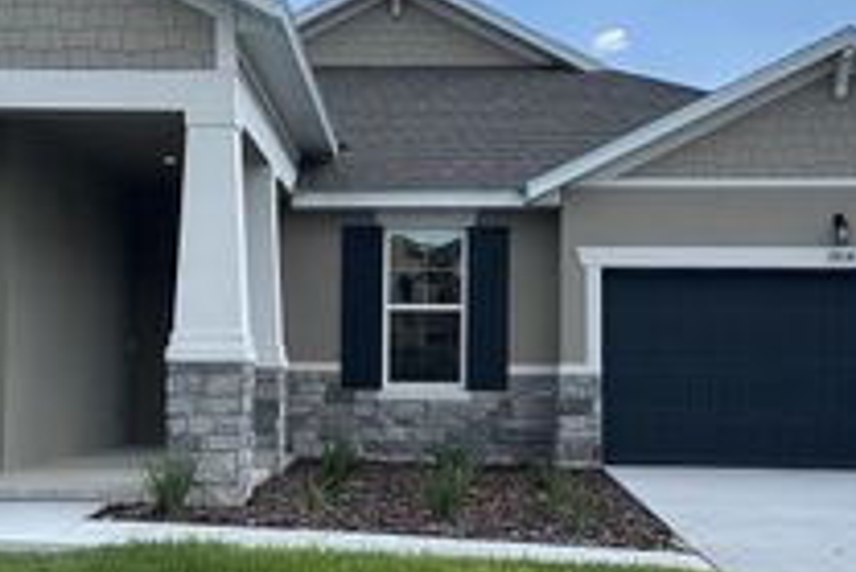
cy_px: 327
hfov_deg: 33.3
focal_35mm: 60
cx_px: 362
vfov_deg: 22.6
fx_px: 1428
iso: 80
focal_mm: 6.86
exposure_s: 1/3472
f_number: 1.78
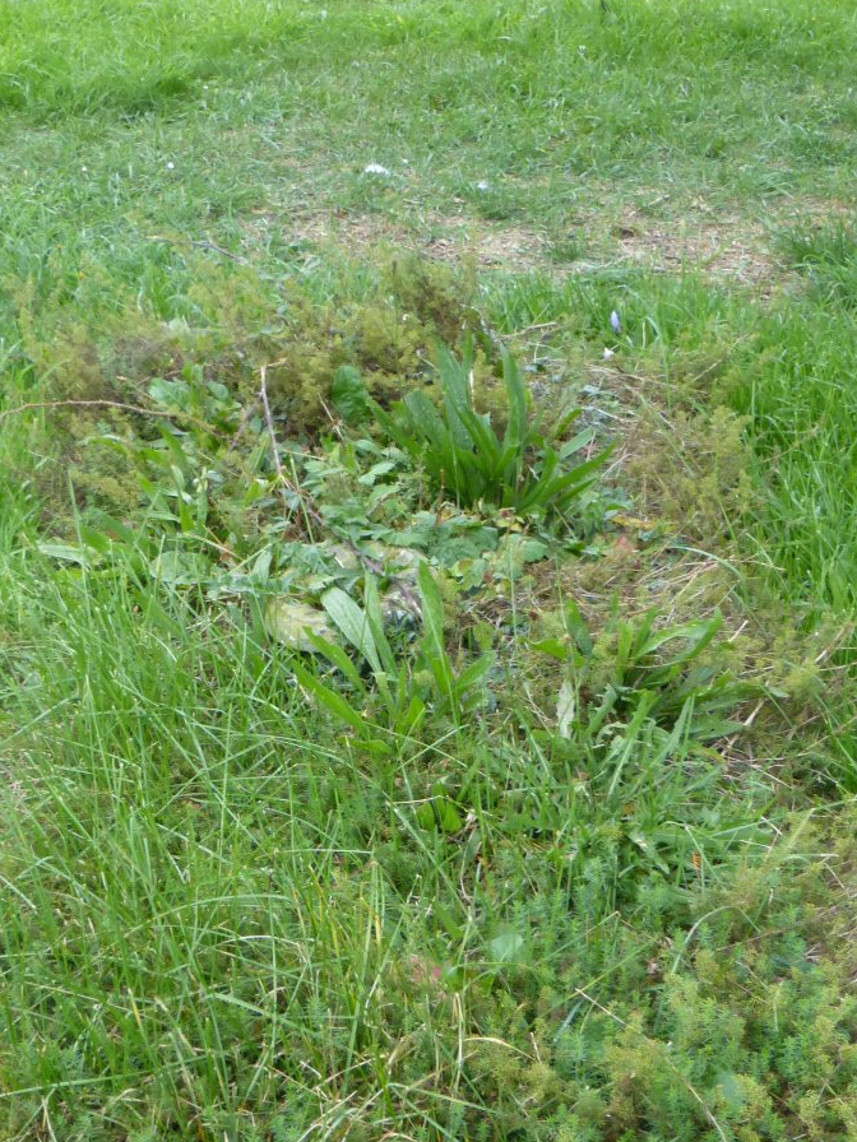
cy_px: 654
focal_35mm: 67
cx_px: 395
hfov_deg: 21.9
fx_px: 2212
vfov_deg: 28.9
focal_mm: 6.9
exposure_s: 1/60
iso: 320
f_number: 3.9
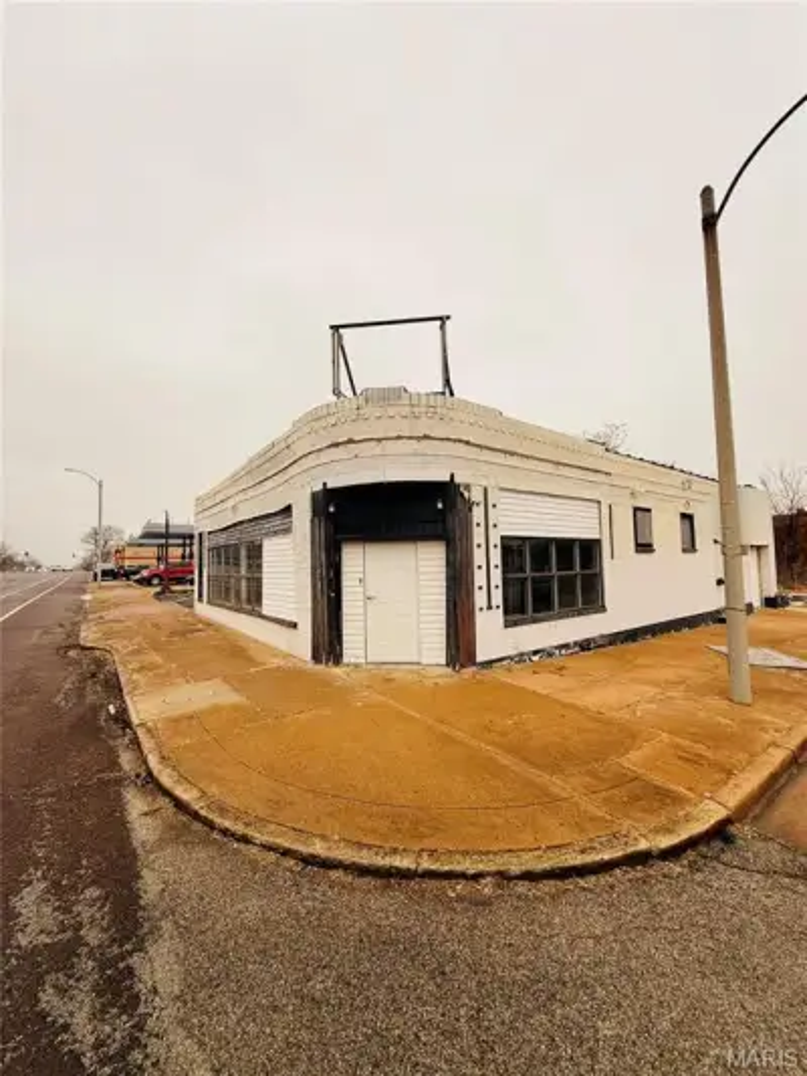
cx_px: 404
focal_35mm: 14
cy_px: 538
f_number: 2.2
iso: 50
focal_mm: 2.22
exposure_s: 1/164
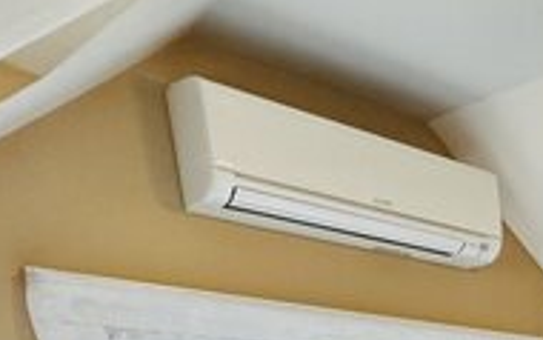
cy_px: 586
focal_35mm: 50
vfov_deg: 20.0
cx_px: 857
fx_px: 740
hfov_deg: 26.2
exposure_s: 1/60
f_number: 2.2
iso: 250
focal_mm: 2.22
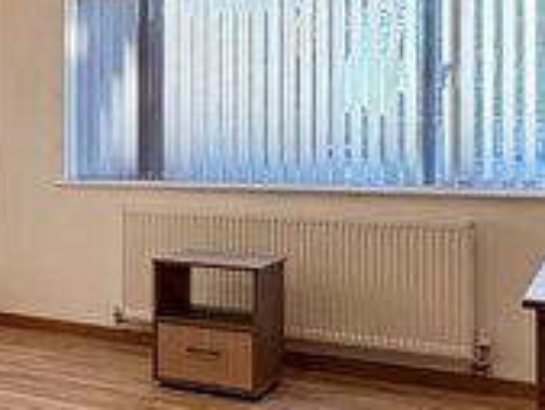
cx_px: -74
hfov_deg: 29.5
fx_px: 914
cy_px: 140
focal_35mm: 58
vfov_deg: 25.1
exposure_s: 1/137
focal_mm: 2.22
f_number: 2.2
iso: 64
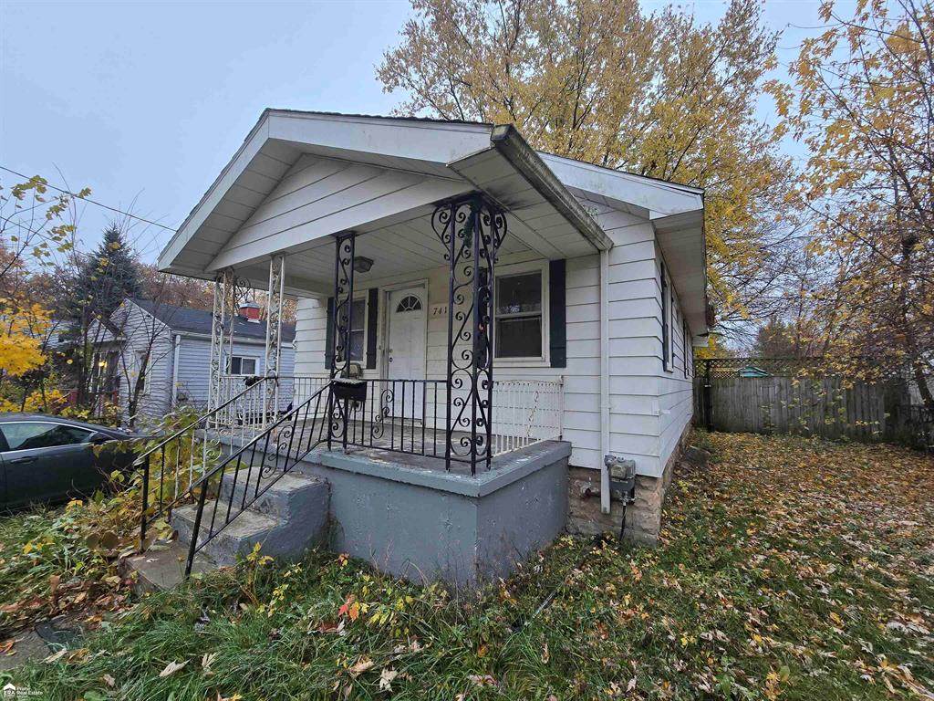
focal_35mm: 13
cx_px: 467
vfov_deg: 89.9
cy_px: 350
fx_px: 351
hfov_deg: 106.2
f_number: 2.2
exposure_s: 1/60
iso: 80
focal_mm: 2.2
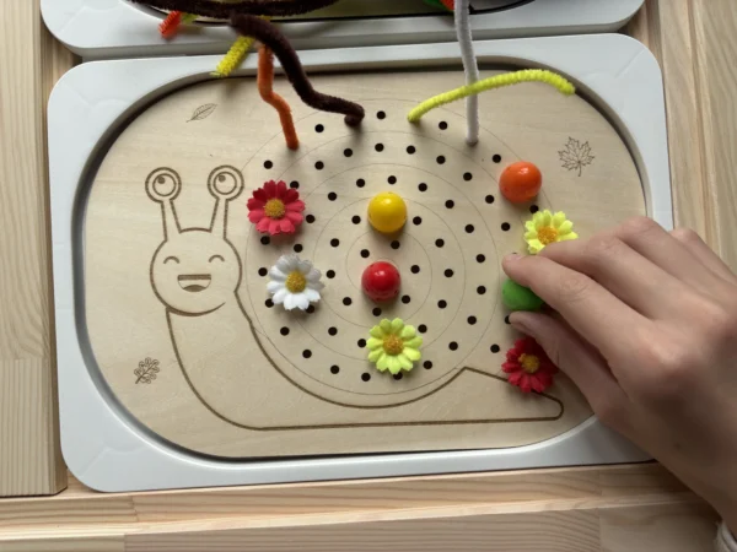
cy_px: 276
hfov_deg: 67.3
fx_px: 554
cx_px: 368
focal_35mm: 26
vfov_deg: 53.1
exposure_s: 1/195
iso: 40
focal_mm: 5.96
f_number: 1.6
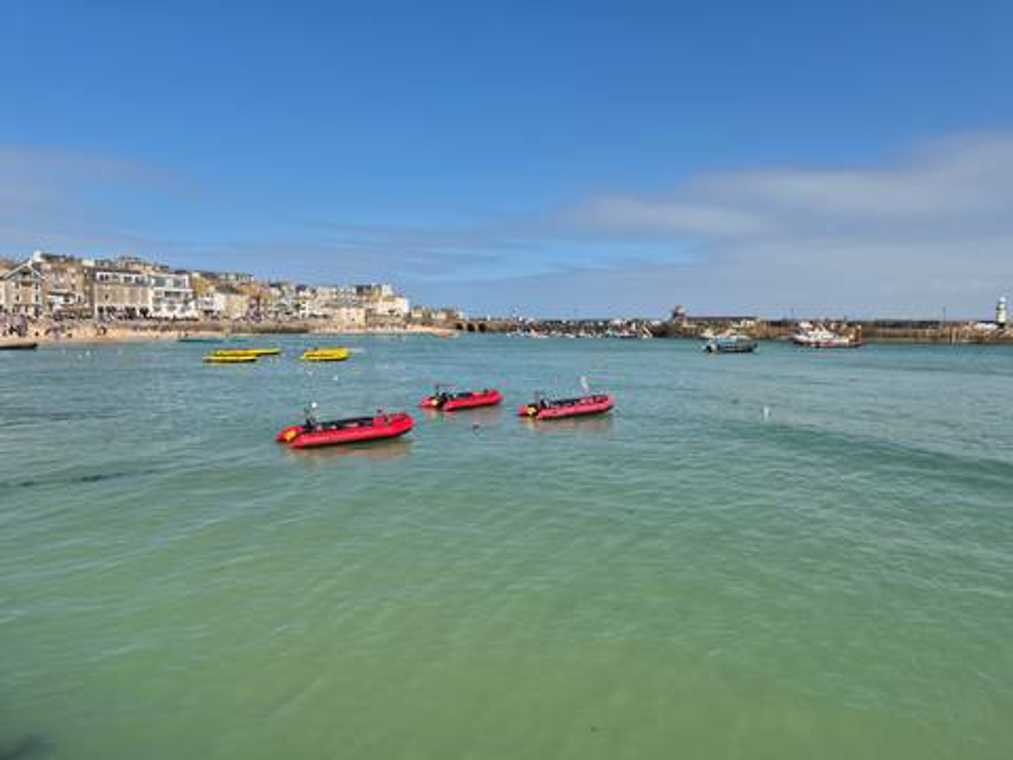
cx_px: 506
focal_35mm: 23
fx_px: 673
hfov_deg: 73.9
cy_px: 380
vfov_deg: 58.9
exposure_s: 1/2632
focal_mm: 5.4
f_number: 1.8
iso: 25
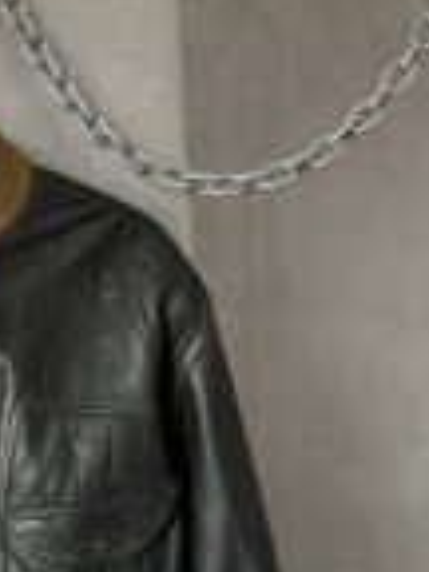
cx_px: -93
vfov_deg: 32.1
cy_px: 427
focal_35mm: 59
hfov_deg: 22.7
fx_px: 975
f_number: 1.78
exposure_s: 1/60
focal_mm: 6.76
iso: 640
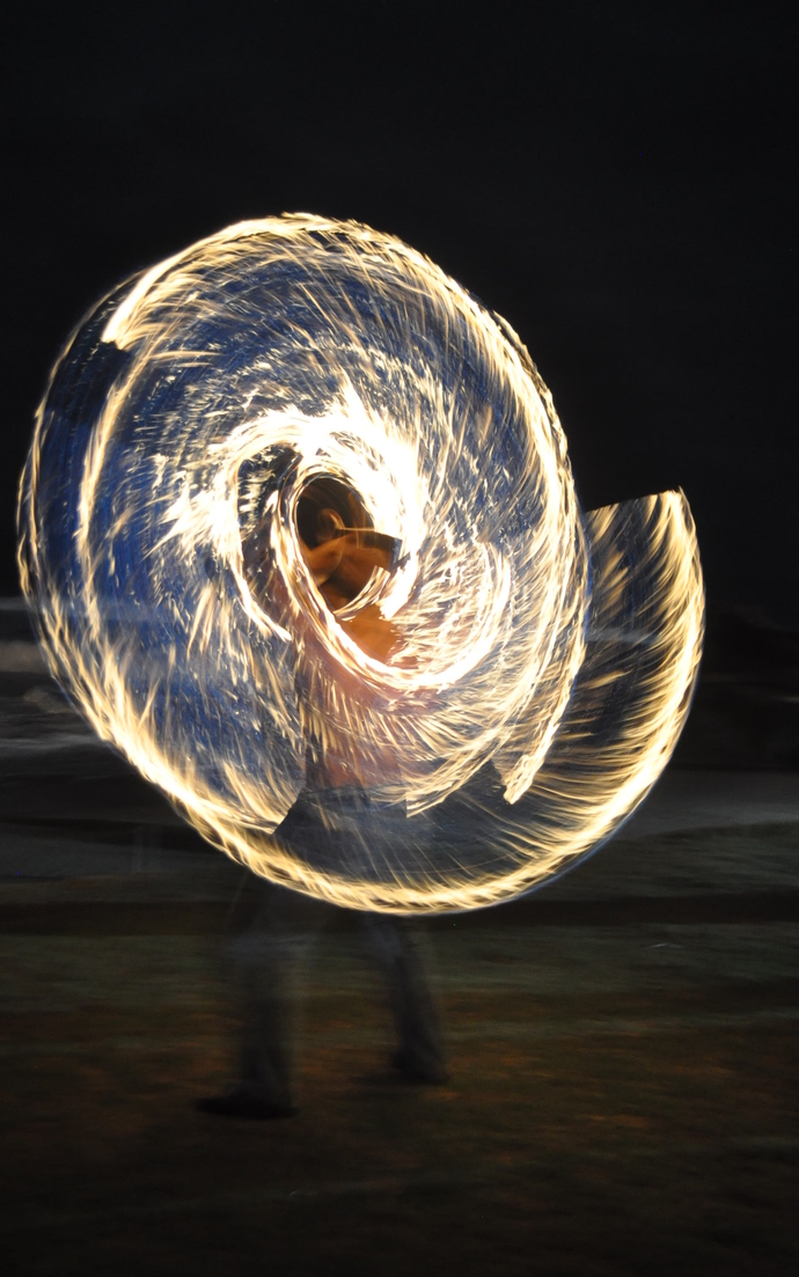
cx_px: 391
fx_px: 1393
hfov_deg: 32.0
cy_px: 687
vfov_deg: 49.2
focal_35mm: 40
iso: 1250
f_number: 4
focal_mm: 24
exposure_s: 1/1.6
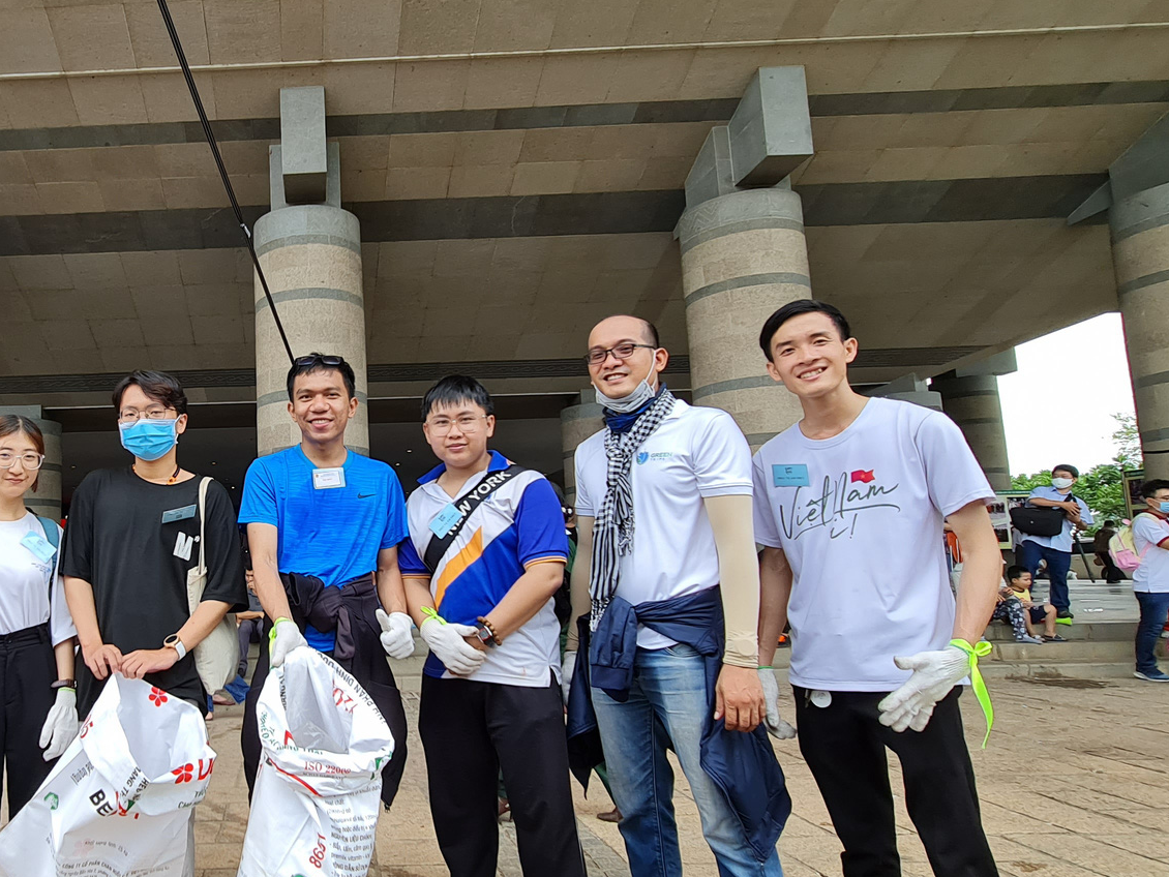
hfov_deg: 68.4
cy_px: 465
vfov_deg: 58.9
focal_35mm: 23
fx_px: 777
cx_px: 271
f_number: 2.2
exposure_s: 1/343
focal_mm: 2.2
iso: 64
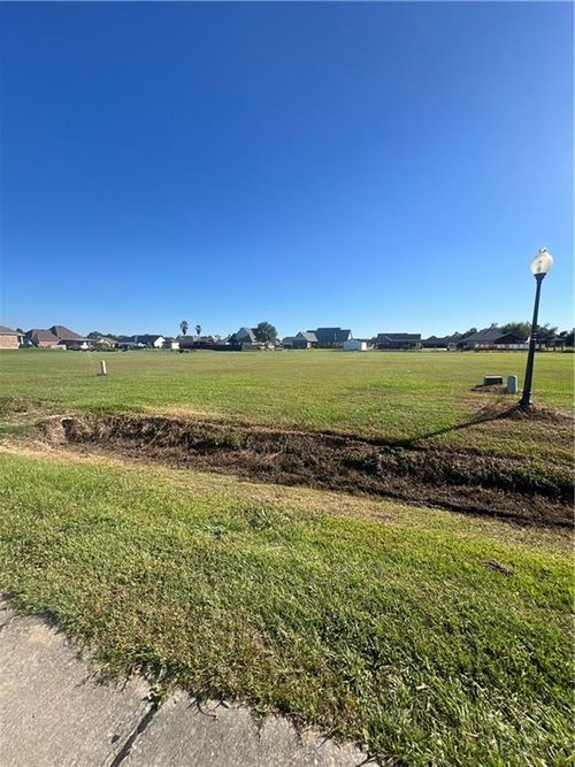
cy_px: 384
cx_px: 288
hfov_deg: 89.9
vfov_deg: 106.2
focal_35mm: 13
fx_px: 288
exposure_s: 1/1531
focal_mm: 1.57
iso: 32
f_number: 1.8
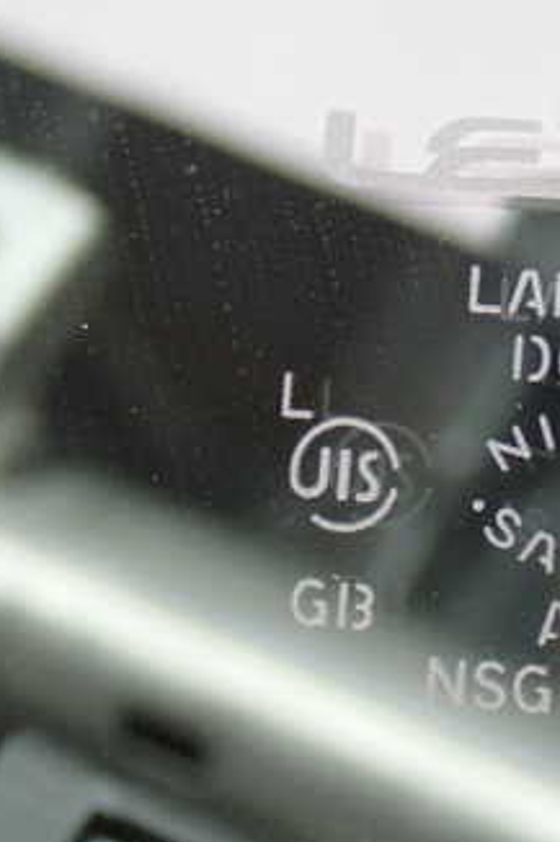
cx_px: 552
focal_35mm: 111
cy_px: 346
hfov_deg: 12.2
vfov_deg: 18.4
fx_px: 2593
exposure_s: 1/60
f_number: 3.5
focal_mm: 10.35
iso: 200
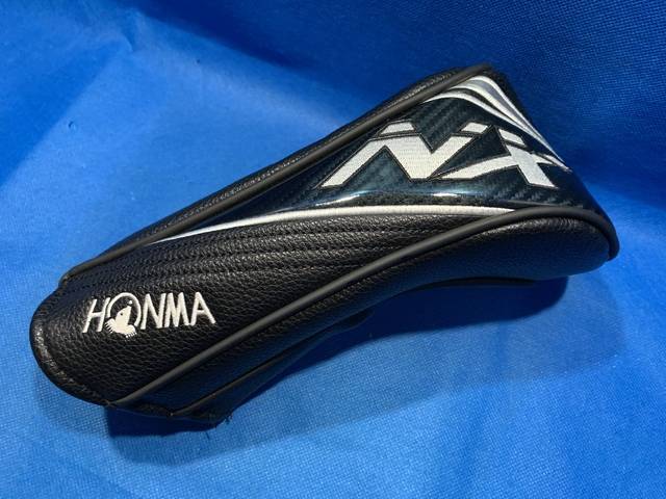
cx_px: 333
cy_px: 250
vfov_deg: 53.1
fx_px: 500
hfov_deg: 67.3
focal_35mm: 26
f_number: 1.8
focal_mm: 4.25
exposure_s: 1/40
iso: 320
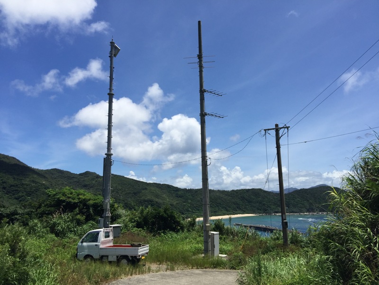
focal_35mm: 29
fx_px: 318
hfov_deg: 61.7
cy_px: 142
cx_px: 190
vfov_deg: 48.2
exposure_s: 1/2825
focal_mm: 4.15
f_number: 2.2
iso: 32
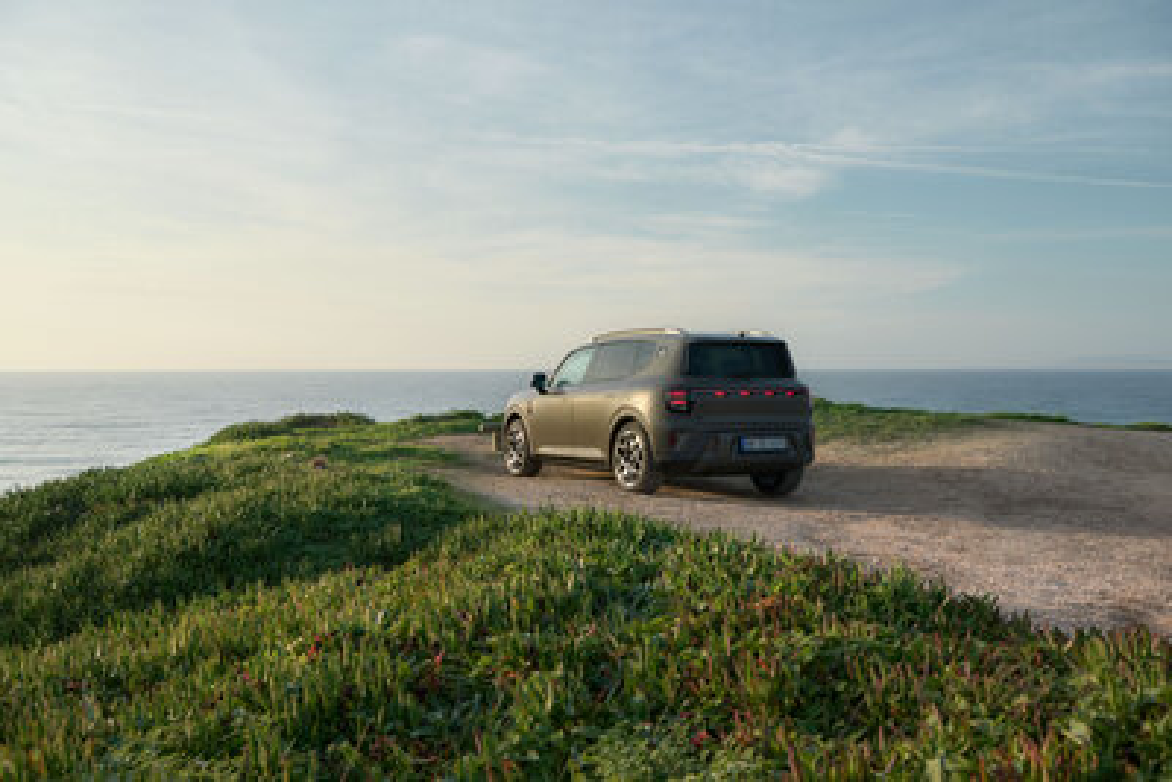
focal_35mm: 32
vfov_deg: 41.1
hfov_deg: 58.7
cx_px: 586
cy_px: 391
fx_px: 1042
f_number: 6.3
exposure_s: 1/320
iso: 250
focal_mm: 32
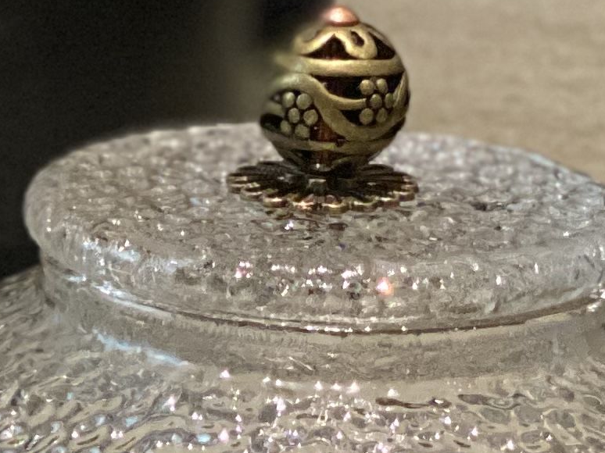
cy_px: 720
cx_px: -650
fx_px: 4735
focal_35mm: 271
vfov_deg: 5.4
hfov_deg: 7.0
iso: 250
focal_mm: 6
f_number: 2
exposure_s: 1/122
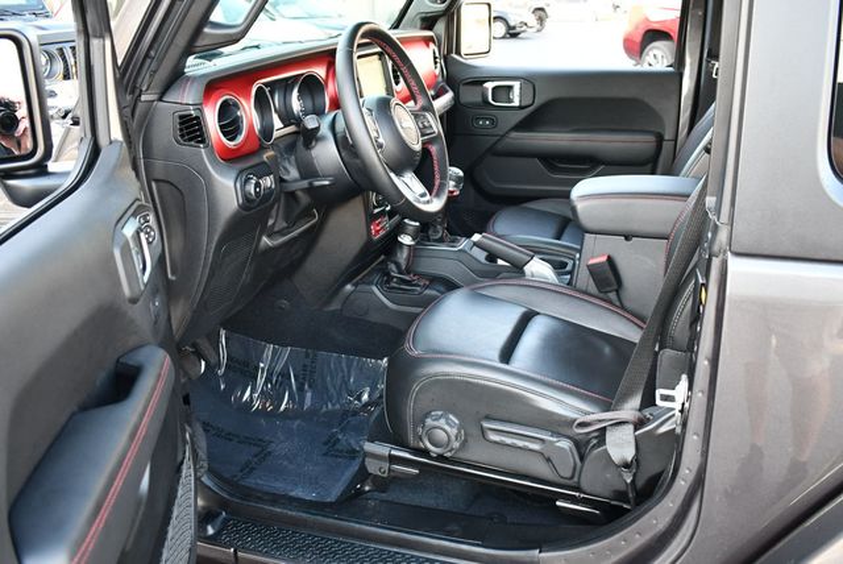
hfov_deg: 53.1
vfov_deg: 36.9
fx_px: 844
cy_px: 282
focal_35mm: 36
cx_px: 422
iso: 900
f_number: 3.5
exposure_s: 1/125
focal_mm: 18
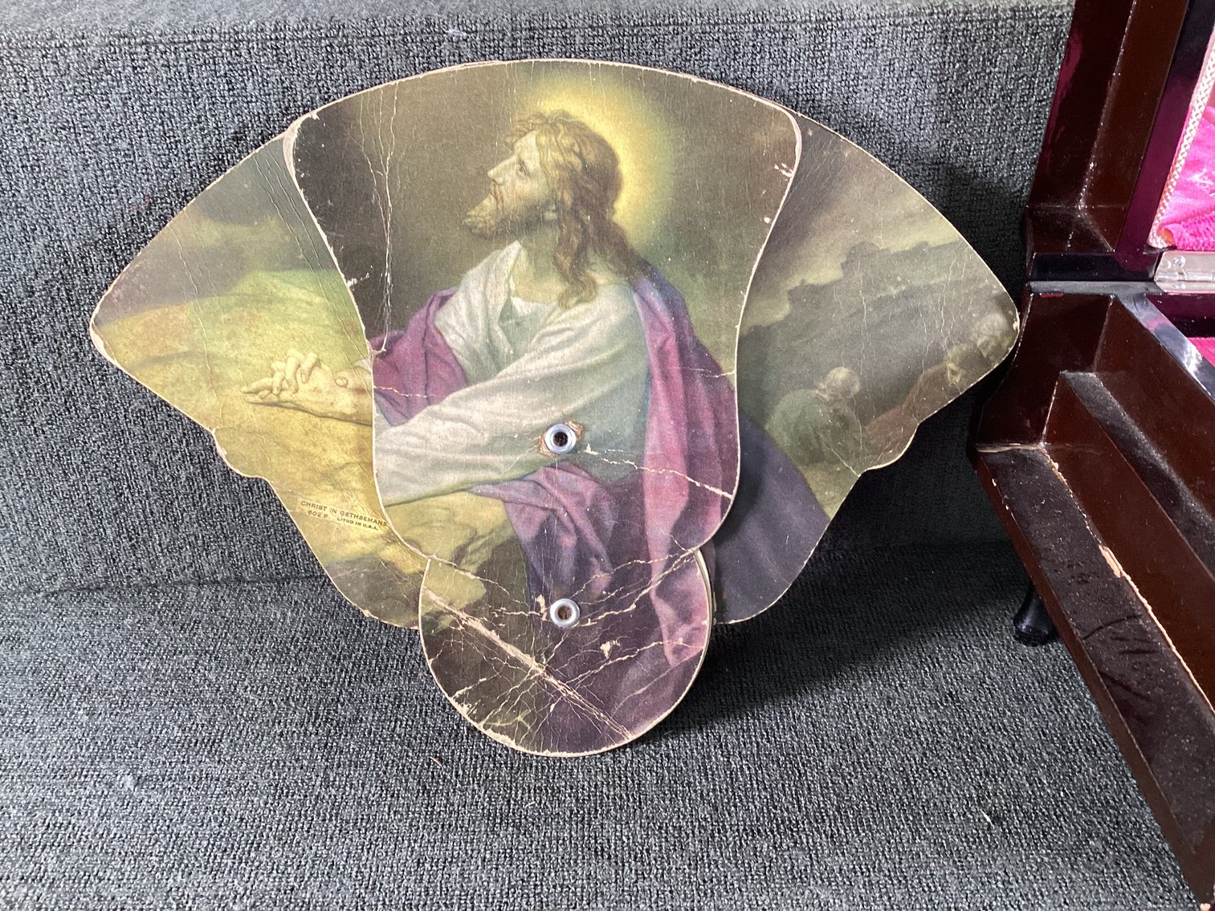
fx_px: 1088
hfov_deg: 58.3
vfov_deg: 45.4
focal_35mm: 31
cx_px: 608
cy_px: 456
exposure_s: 1/60
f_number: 2.4
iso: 125
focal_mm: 3.3
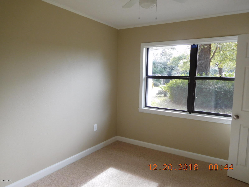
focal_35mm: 25
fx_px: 180
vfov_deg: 54.9
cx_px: 124
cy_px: 94
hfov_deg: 69.4
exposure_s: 1/80
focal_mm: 4.5
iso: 125
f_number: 3.4
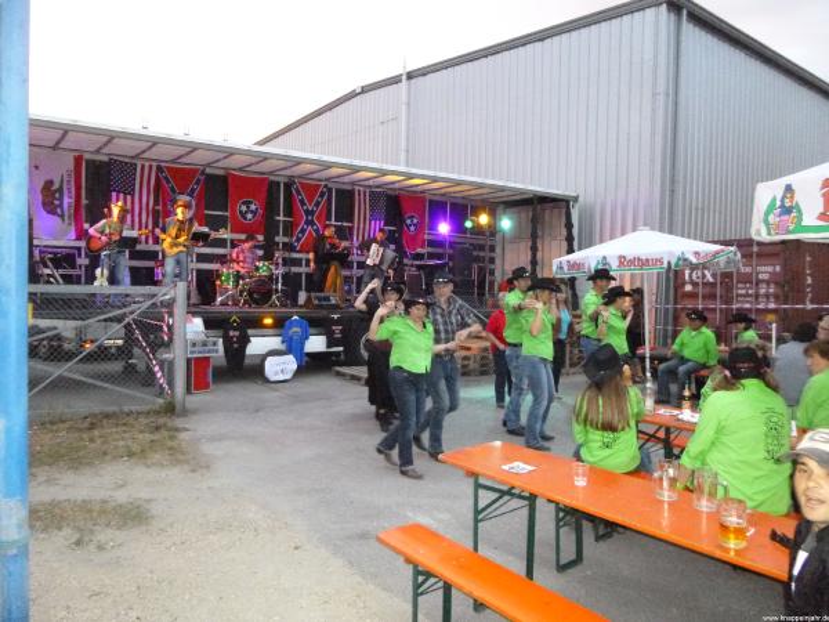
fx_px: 599
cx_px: 414
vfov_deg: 54.9
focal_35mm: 25
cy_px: 311
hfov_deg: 69.4
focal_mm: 4.5
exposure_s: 1/60
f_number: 3.1
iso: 1000
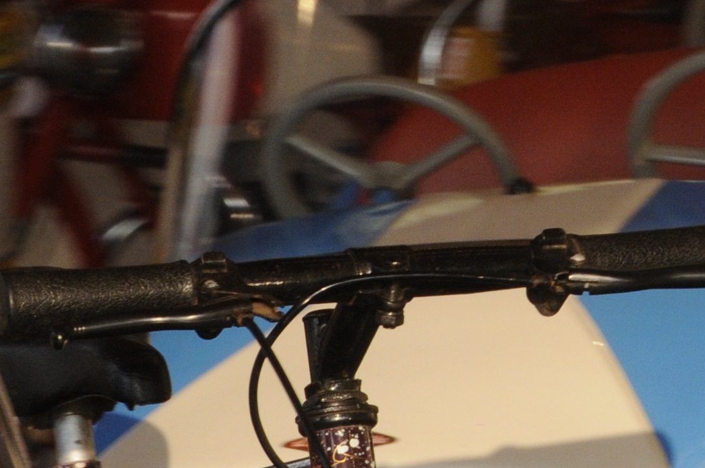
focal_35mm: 305
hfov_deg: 6.6
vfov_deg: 4.5
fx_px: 5964
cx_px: -542
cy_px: 539
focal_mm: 52
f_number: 14
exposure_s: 1/100
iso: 500
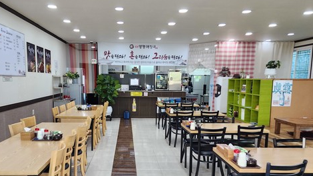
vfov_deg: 36.5
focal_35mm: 32
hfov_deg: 60.9
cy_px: 109
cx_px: 138
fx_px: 265
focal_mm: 6.4
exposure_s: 1/120
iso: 200
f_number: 1.8
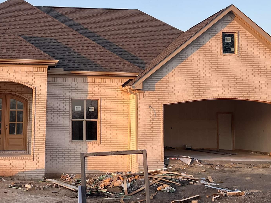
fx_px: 454
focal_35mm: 58
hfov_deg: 32.7
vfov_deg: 25.1
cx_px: 75
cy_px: 67
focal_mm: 5.7
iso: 50
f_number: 1.5
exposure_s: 1/808
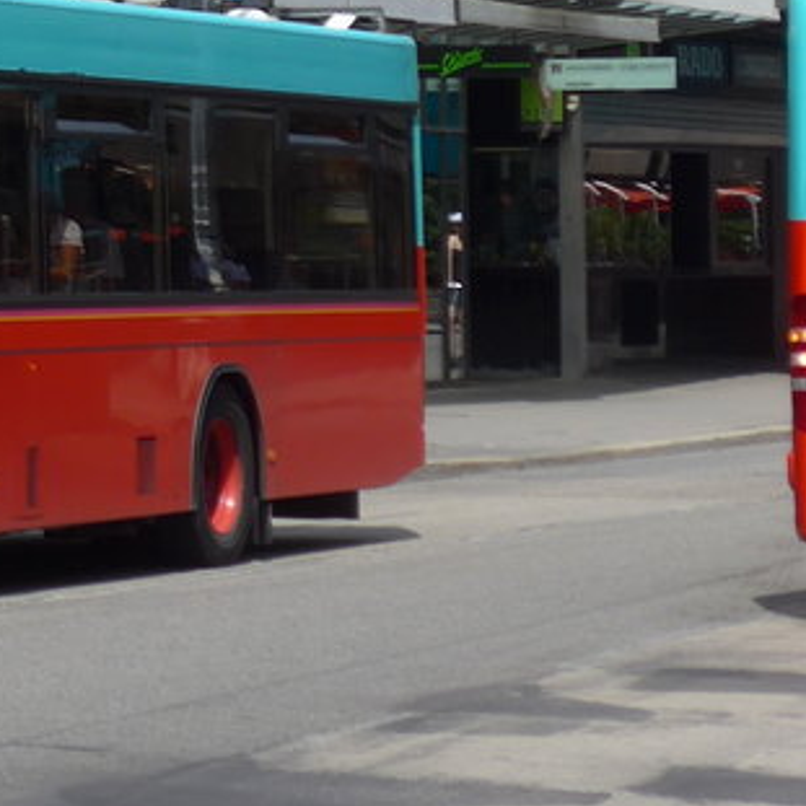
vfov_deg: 7.7
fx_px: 5927
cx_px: -744
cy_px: -52
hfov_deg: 7.5
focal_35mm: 225
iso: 80
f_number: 3.9
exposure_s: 1/800
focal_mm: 13.4
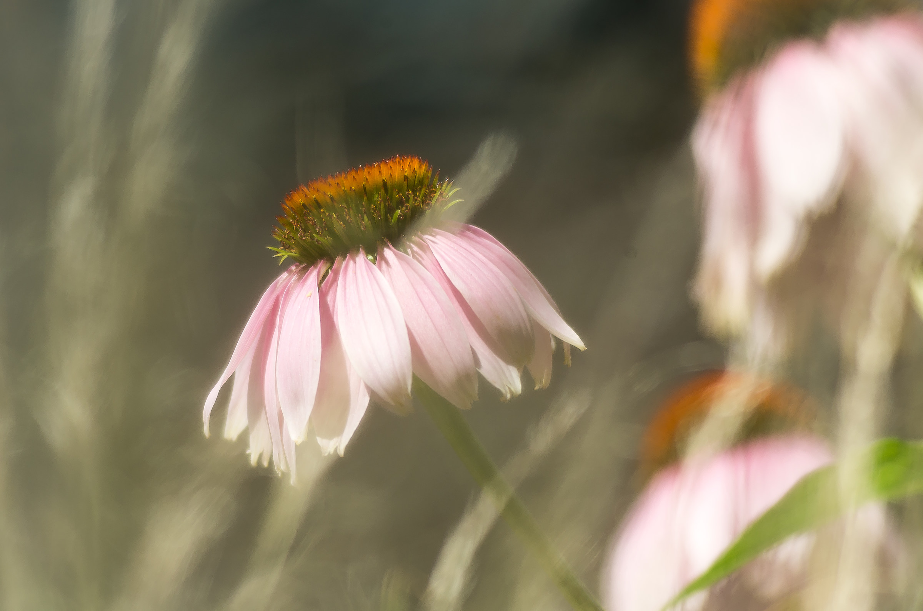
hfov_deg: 6.6
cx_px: 462
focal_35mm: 315
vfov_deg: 4.3
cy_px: 306
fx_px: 8059
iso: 100
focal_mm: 210
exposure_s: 1/320
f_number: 6.3
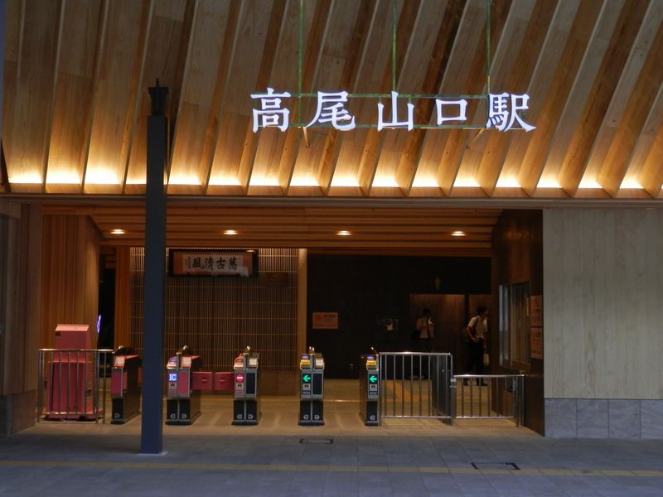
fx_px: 938
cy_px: 248
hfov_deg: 38.9
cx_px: 332
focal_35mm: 49
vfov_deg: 29.7
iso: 200
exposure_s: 1/50
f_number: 4
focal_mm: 8.9
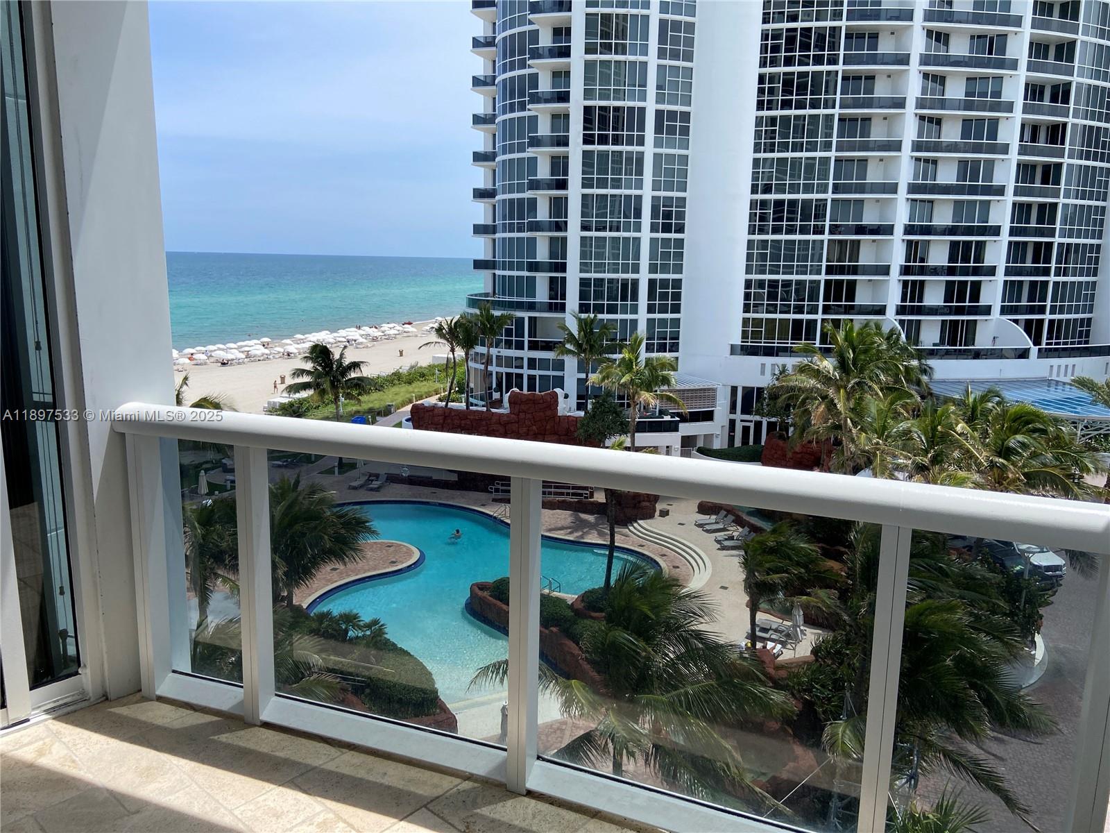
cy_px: 416
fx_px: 834
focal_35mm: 26
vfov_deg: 53.1
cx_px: 555
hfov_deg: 67.3
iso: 32
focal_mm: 4.25
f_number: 1.8
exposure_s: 1/2571
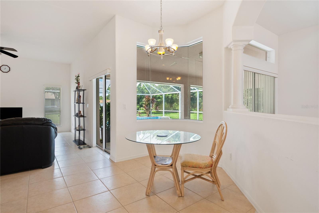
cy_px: 106
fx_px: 168
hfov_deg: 86.9
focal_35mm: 19
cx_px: 160
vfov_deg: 64.6
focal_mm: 19
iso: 2000
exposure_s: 1/30
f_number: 8
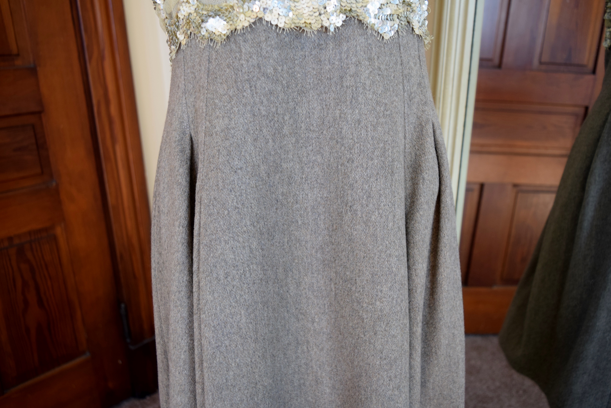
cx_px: 306
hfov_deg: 61.9
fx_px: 510
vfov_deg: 43.7
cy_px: 204
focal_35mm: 30
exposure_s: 1/60
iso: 450
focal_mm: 20
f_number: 4
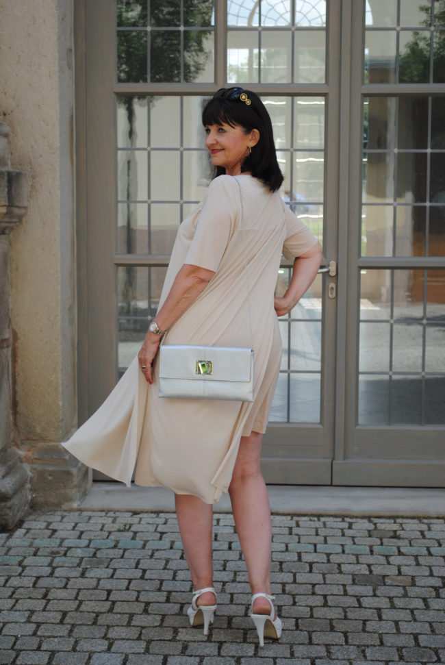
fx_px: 1220
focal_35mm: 66
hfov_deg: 20.7
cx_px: 222
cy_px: 332
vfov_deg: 30.5
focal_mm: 44
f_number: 5.3
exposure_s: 1/250
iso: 100
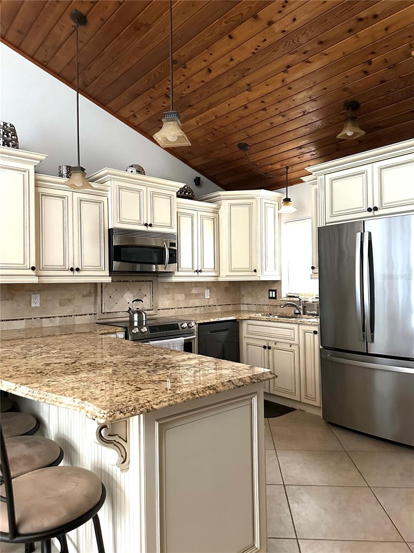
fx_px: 383
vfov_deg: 71.6
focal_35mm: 24
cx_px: 207
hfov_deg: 56.8
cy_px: 276
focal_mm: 6.86
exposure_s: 1/34
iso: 1000
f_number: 1.78
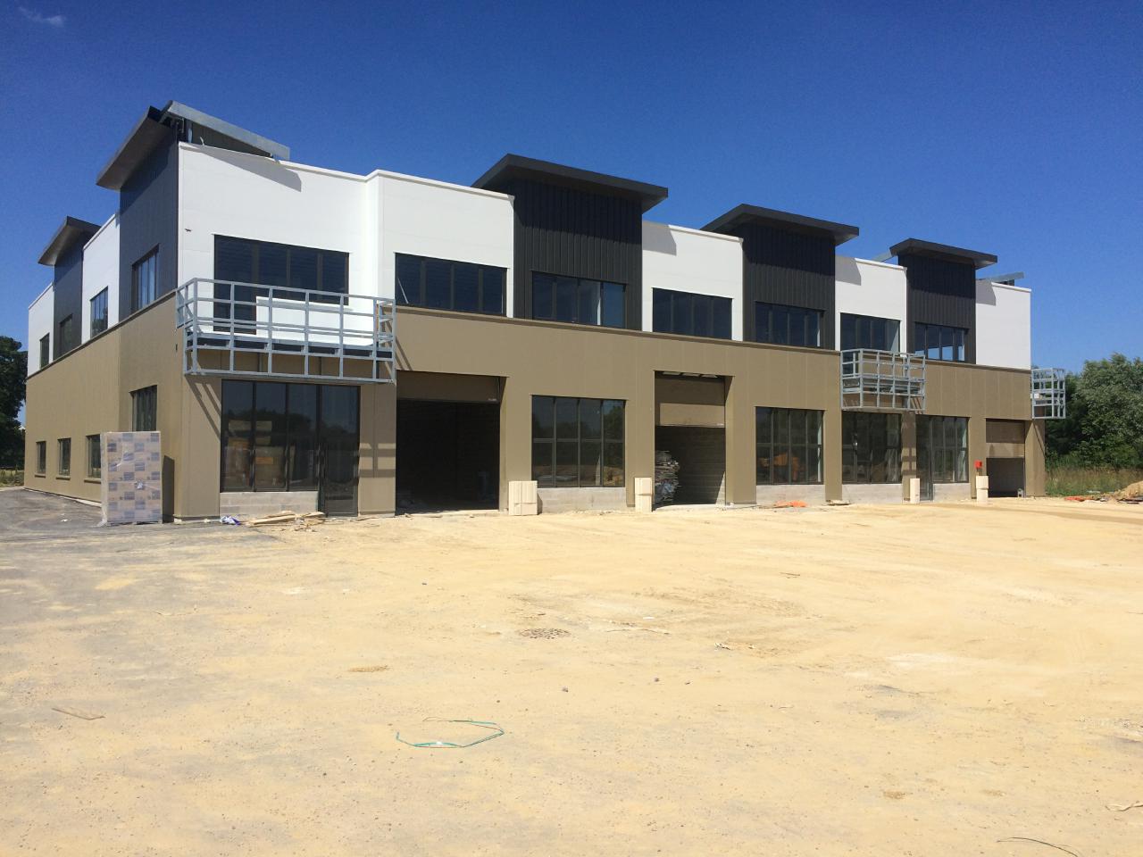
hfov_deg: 61.7
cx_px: 572
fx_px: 958
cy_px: 428
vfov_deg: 48.2
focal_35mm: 29
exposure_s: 1/3731
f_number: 2.2
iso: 32
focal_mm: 4.15
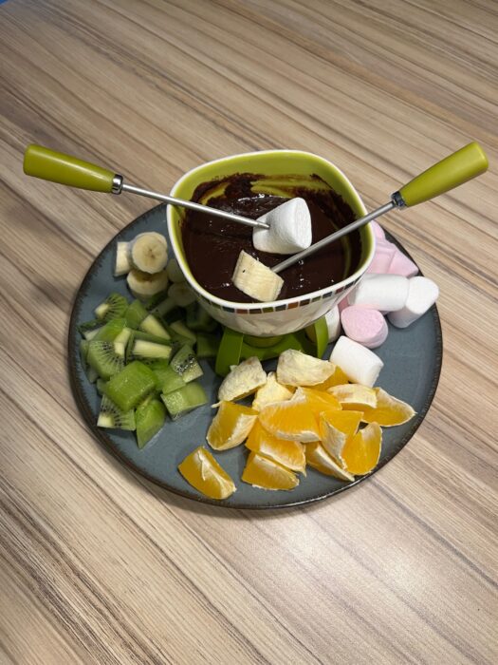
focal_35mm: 26
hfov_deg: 53.1
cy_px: 332
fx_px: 499
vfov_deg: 67.3
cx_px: 249
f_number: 1.6
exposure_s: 1/50
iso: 80
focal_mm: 5.1
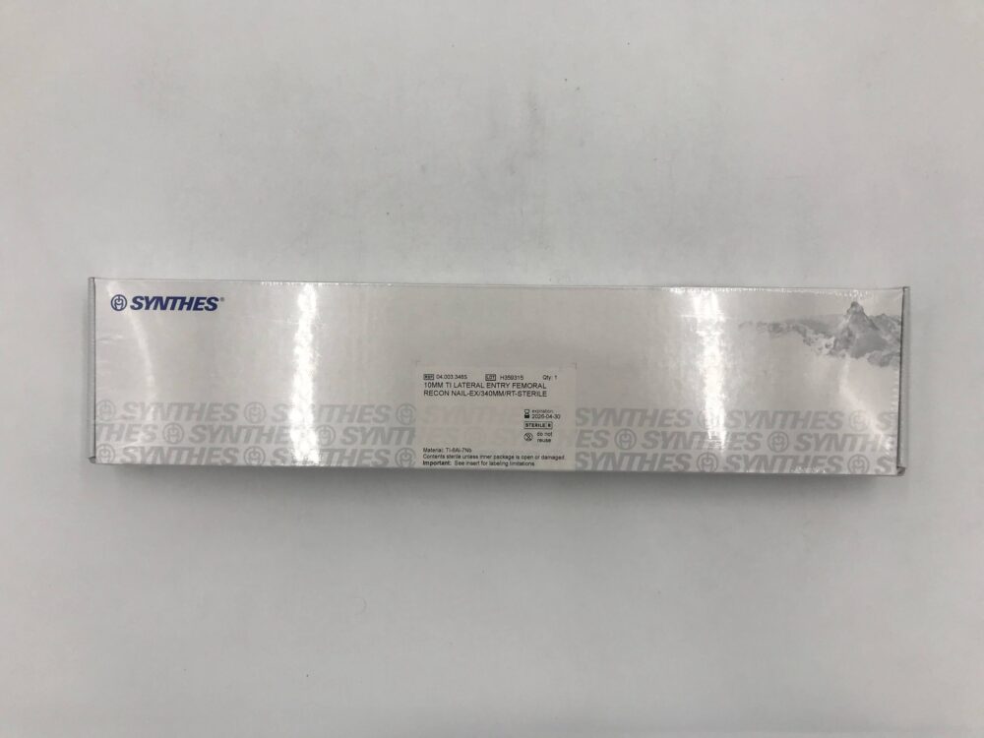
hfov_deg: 63.4
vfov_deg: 49.7
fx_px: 796
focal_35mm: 28
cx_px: 492
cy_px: 369
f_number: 1.8
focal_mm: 3.99
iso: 20
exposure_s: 1/330
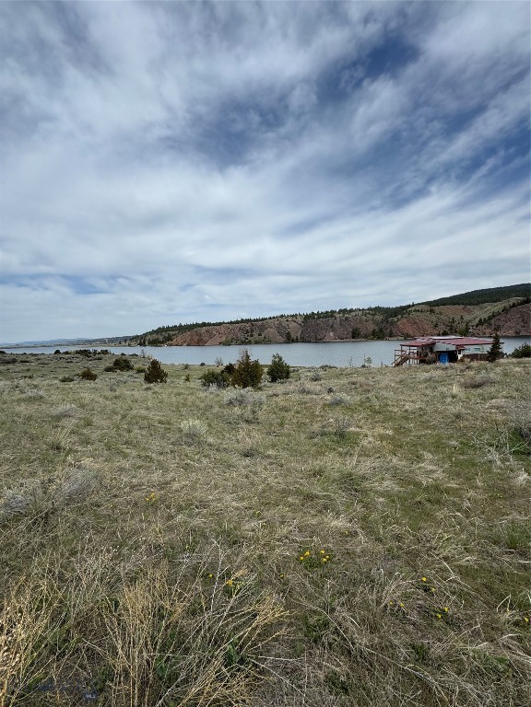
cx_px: 266
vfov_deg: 102.1
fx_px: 286
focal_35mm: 14
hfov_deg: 85.7
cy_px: 354
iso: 50
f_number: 2.2
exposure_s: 1/2985
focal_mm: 2.22
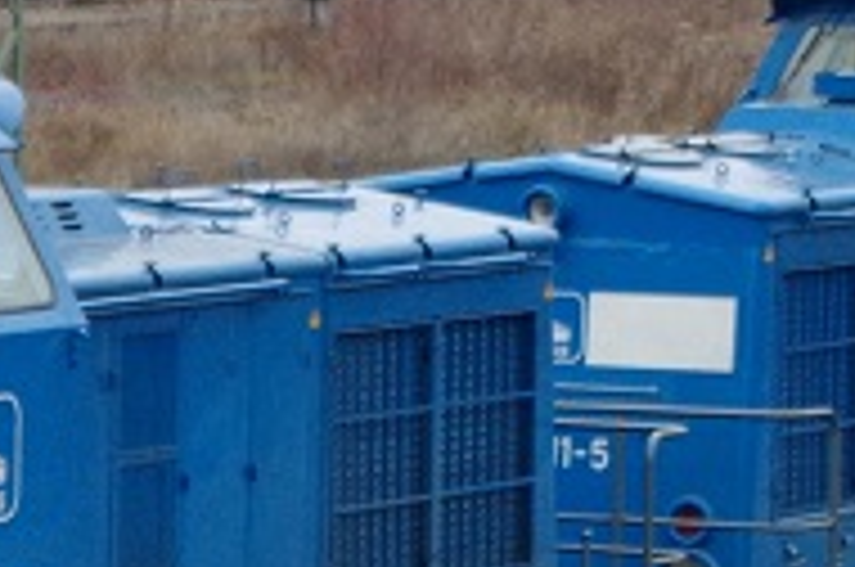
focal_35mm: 441
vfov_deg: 3.1
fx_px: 10456
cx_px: 148
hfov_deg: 4.7
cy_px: 603
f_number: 5.6
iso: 800
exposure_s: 1/13
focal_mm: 55
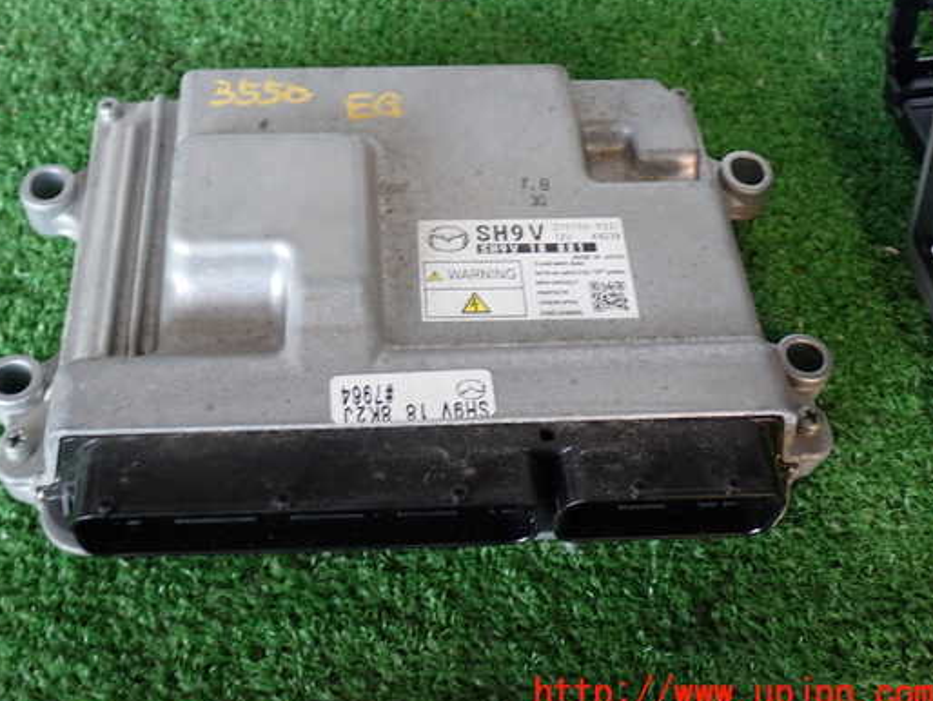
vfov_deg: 34.3
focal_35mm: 42
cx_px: 399
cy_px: 309
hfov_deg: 44.7
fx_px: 1133
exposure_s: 1/40
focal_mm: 6.37
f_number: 2.5
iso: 200
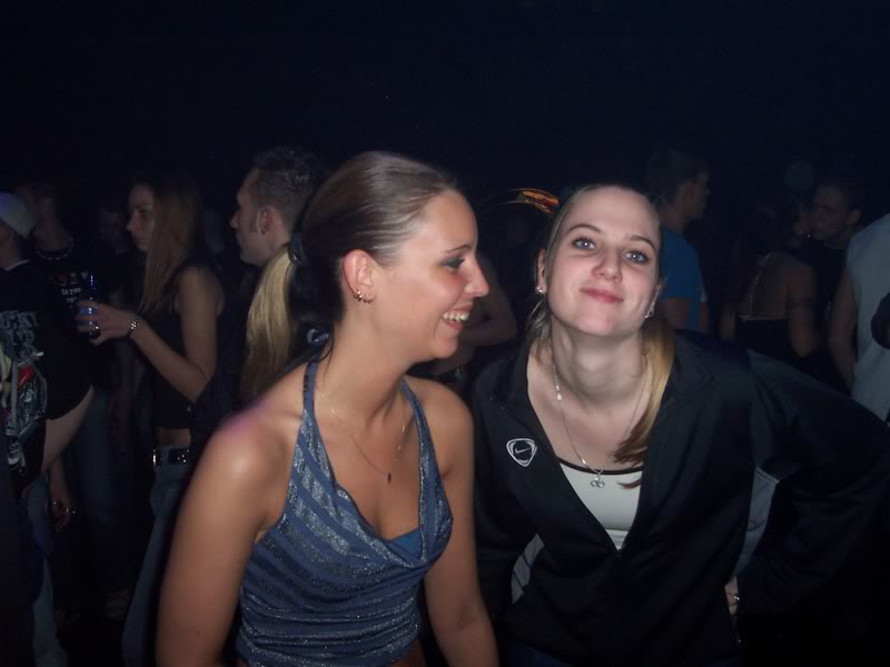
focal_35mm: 37
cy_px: 334
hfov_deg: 50.1
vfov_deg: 38.7
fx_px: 951
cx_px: 445
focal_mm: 5.6
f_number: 2.8
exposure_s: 1/60
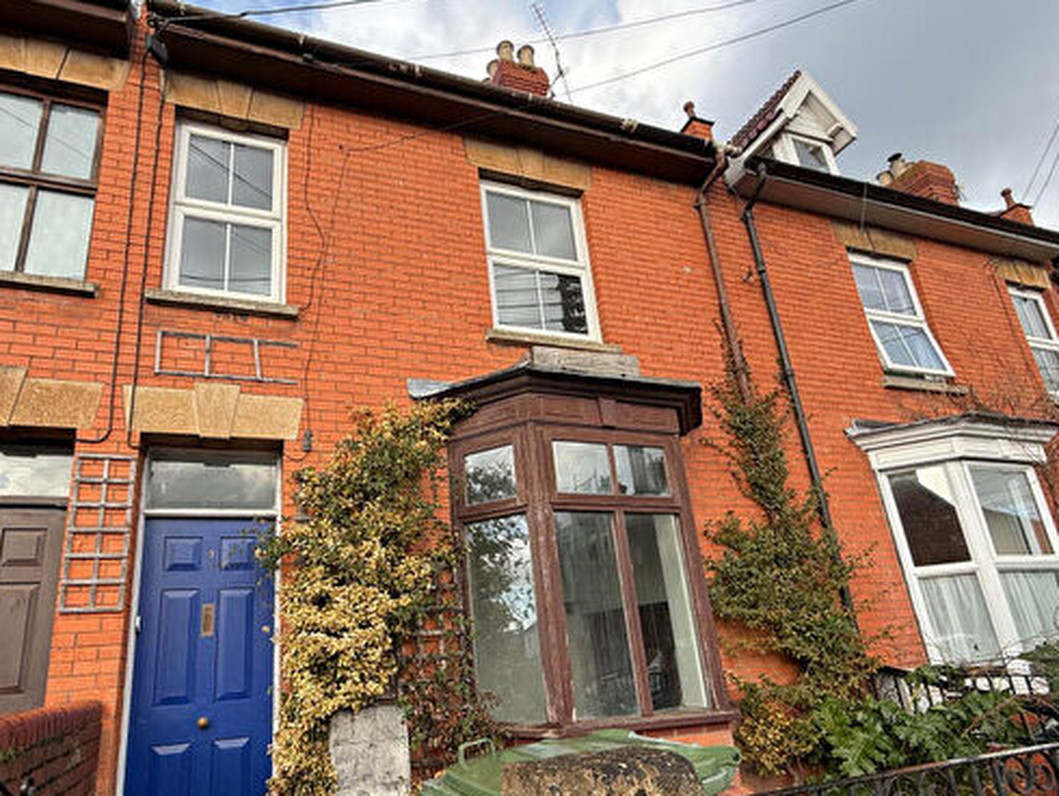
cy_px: 475
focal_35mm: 20
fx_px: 612
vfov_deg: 65.4
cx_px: 441
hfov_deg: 81.0
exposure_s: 1/307
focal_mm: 2.22
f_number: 2.2
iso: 50
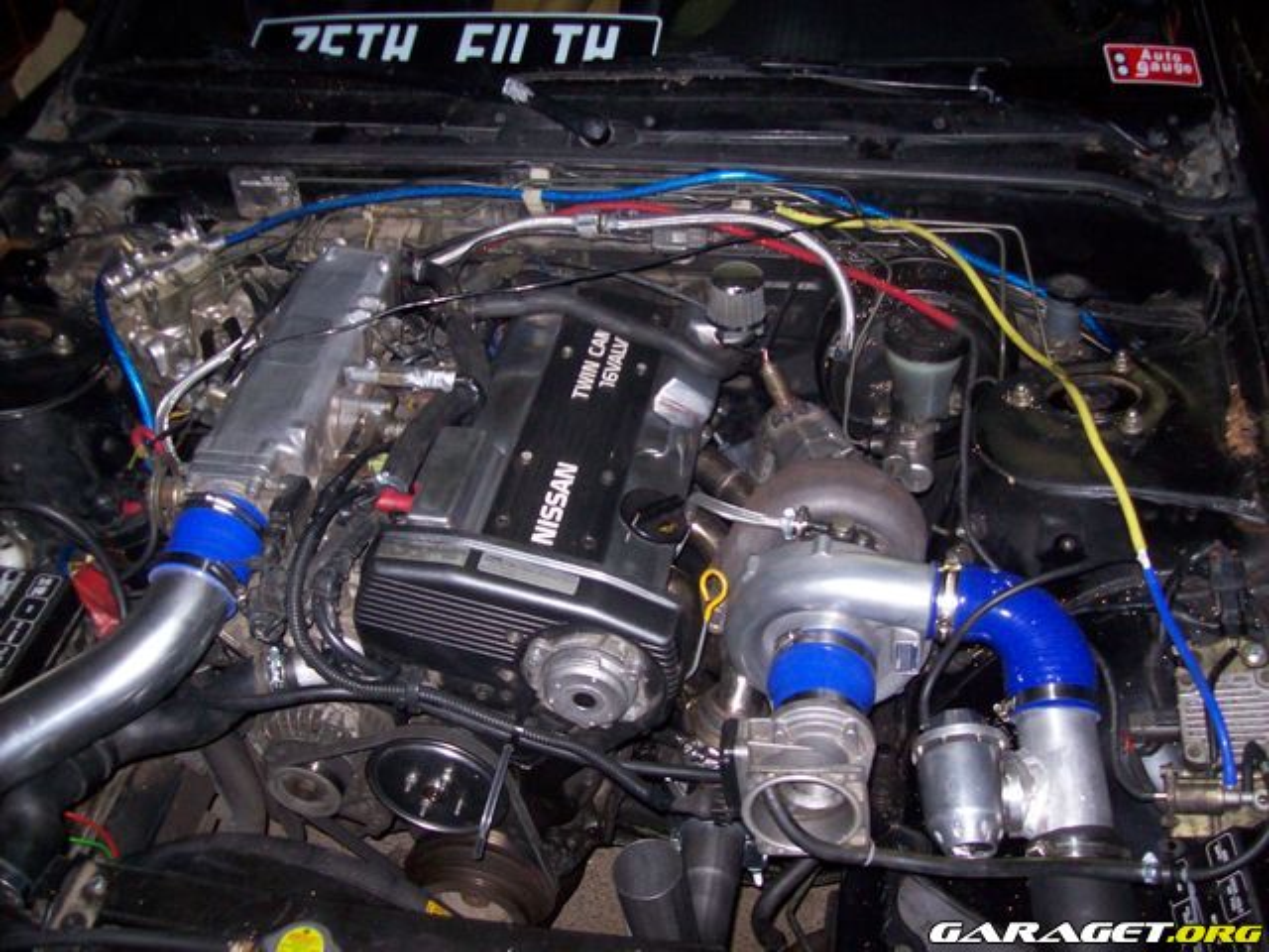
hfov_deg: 51.4
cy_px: 476
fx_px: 1320
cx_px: 634
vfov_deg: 39.7
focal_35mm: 36
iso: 200
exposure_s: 1/64
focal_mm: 6
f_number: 2.7
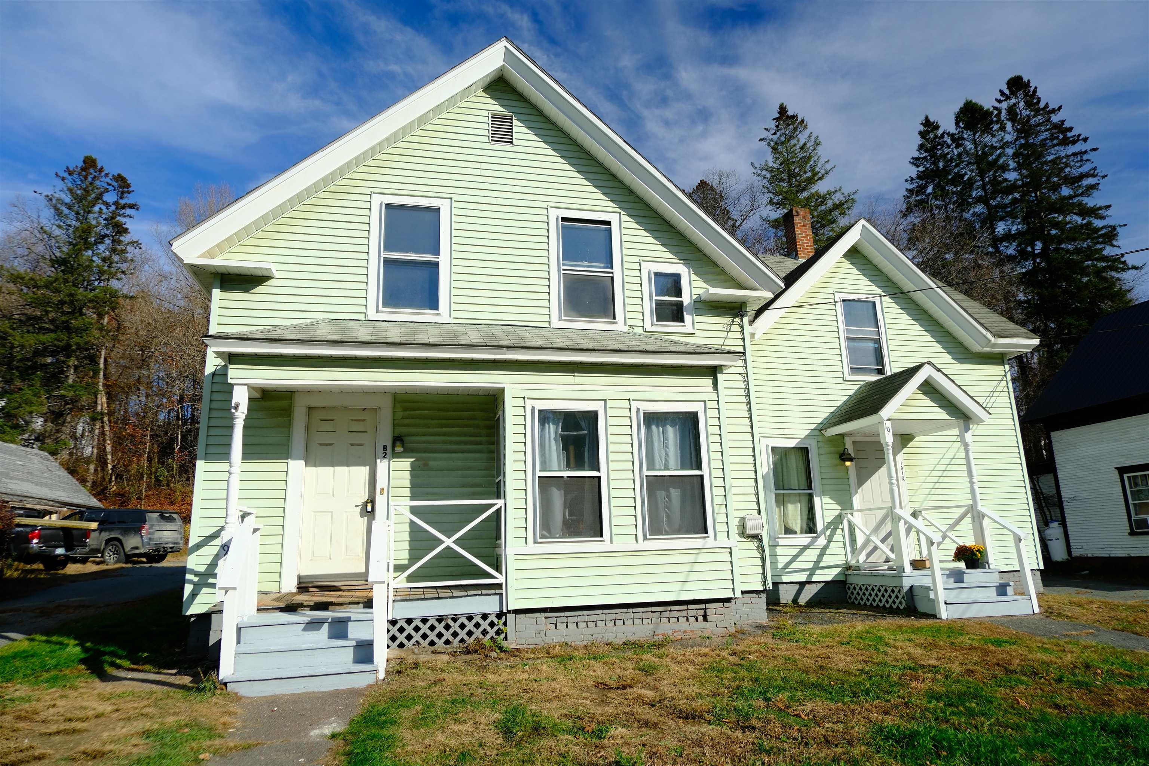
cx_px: 574
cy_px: 383
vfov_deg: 55.1
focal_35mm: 23
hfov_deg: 76.1
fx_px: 734
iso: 320
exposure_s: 1/500
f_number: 5.6
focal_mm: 15
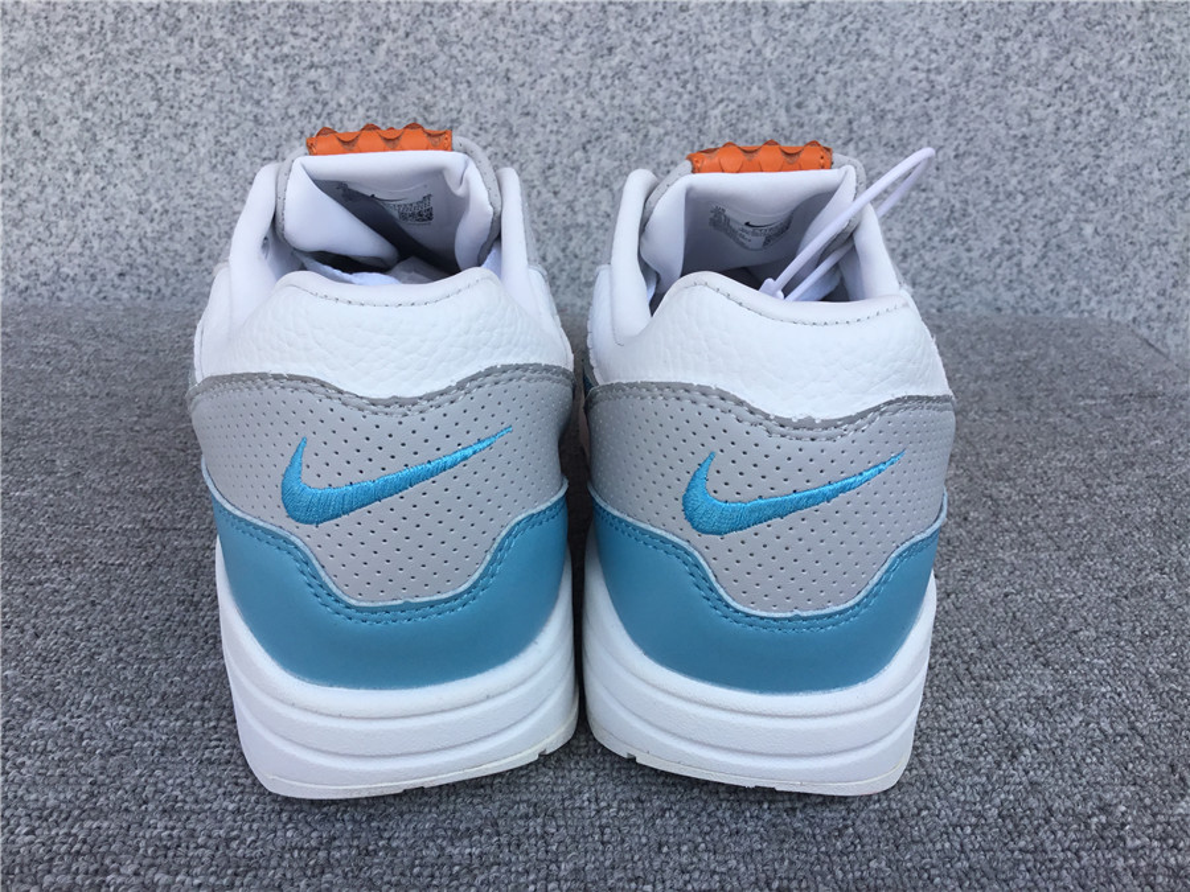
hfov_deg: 58.4
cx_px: 595
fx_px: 1066
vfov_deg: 45.4
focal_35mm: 31
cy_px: 446
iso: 25
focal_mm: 3.3
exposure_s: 1/420
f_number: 2.4
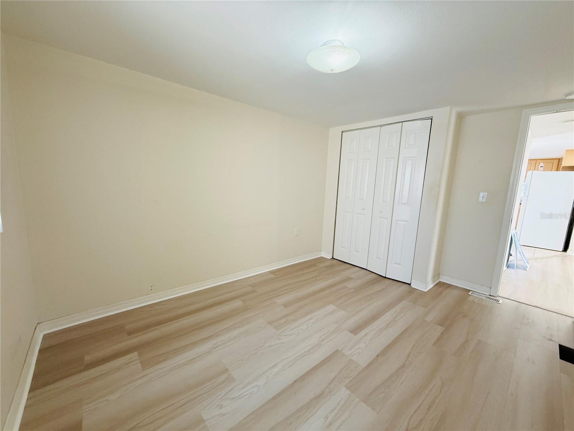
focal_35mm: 14
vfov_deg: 85.7
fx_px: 232
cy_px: 216
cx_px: 287
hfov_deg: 102.1
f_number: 2.2
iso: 320
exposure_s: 1/120
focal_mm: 2.22
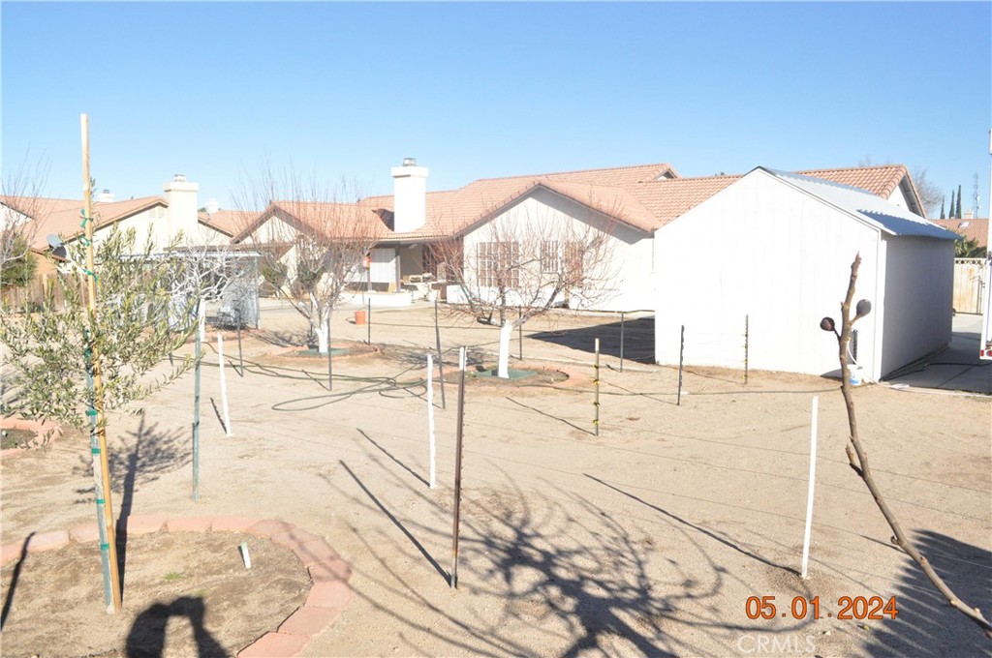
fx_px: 743
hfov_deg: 67.4
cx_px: 496
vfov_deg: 47.8
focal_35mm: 27
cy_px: 329
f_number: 7.1
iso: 2500
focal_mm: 18
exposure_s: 1/4000
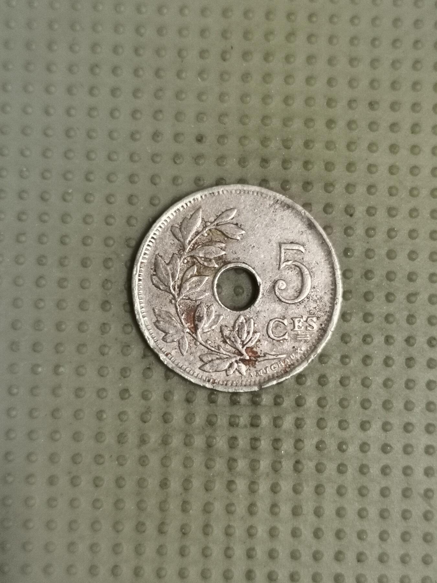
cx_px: 218
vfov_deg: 36.8
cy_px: 292
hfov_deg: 28.0
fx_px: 875
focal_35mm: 52
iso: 400
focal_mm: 4.75
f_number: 1.8
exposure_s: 1/25.7
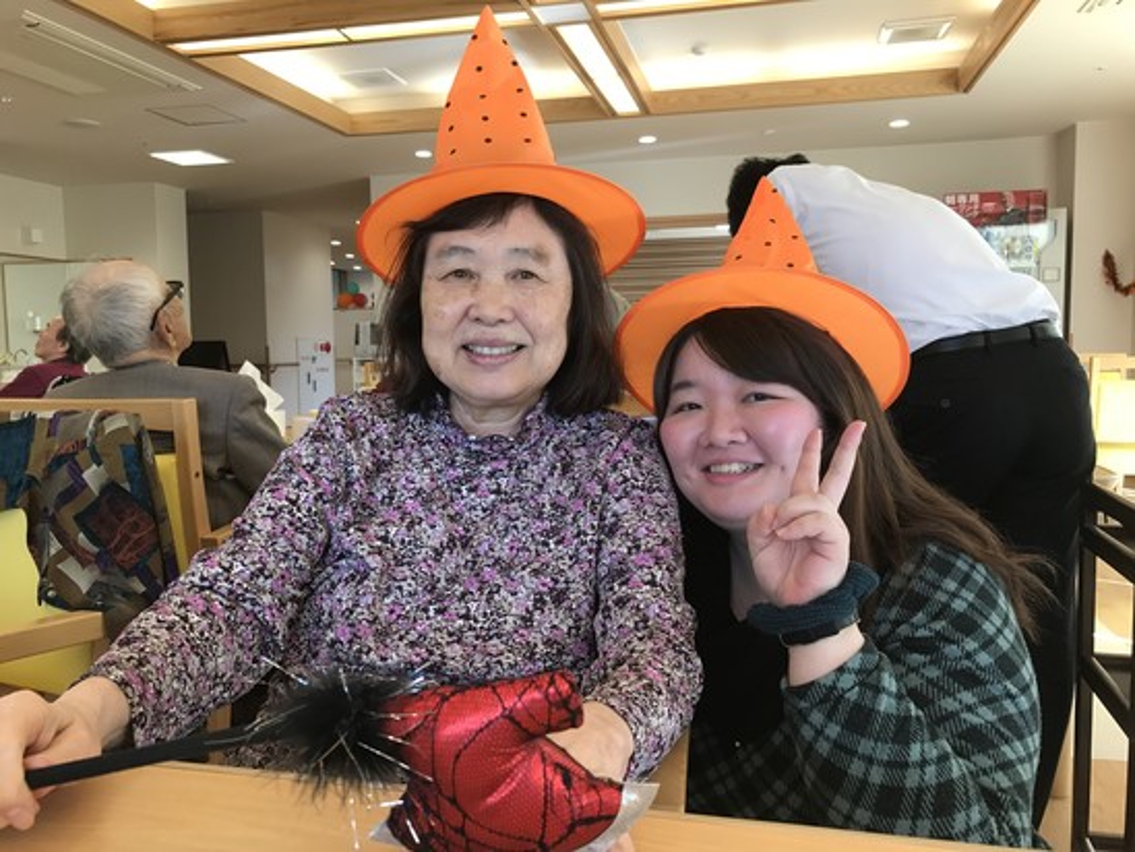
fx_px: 918
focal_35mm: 28
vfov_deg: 49.8
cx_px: 568
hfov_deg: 63.4
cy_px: 426
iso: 40
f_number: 1.8
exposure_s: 1/120
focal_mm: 3.99
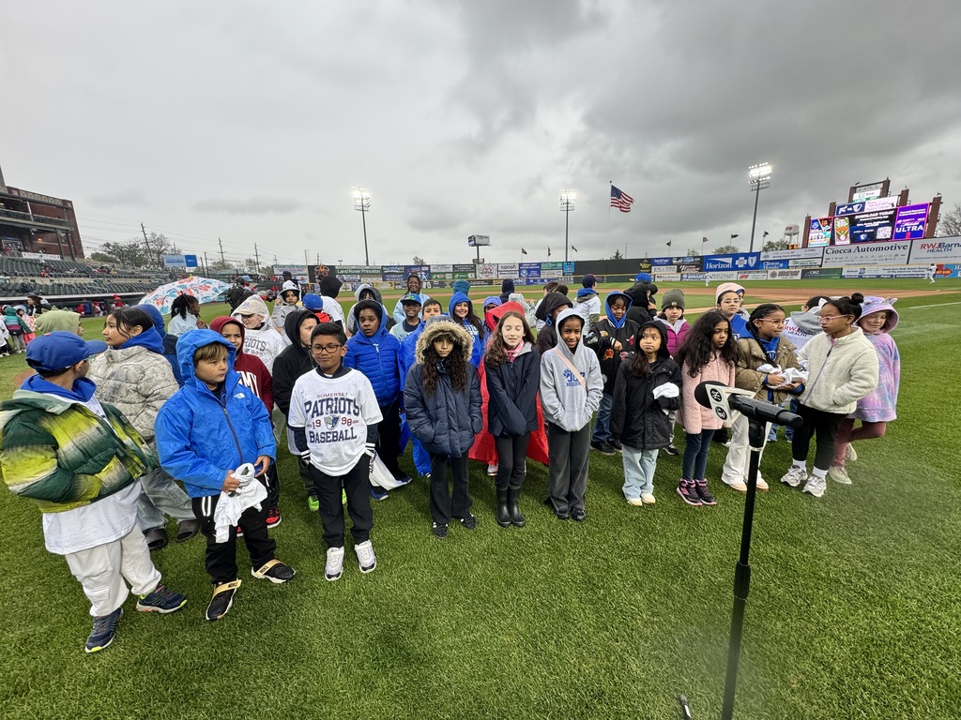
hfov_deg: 102.1
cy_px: 360
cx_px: 480
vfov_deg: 85.7
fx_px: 389
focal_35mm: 14
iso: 40
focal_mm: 2.22
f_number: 2.2
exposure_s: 1/175
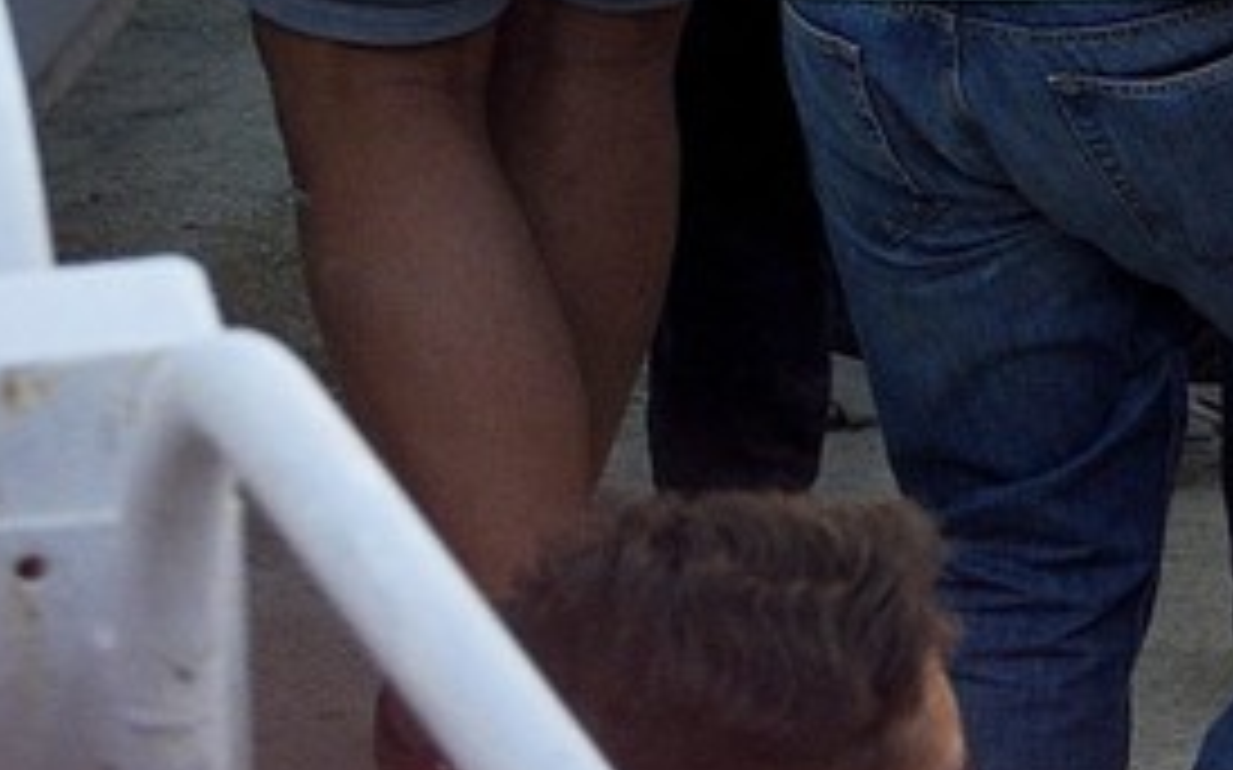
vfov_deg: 1.8
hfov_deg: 2.9
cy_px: -986
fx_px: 23983
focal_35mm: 714
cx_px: 3226
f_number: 4.5
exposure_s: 1/1000
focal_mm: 120
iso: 800
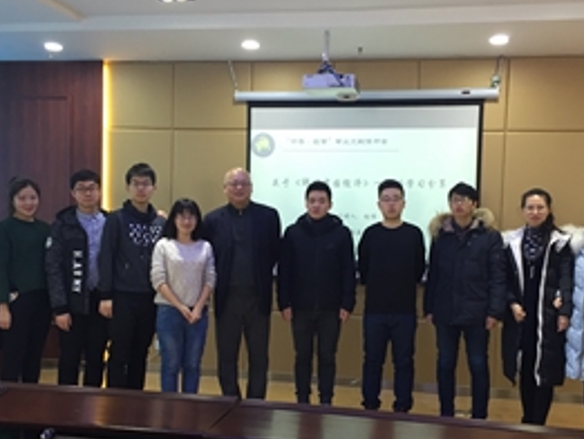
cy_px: 264
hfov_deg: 43.8
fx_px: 726
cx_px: 303
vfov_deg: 33.5
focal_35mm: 43
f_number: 2.2
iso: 80
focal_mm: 4.15
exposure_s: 1/33
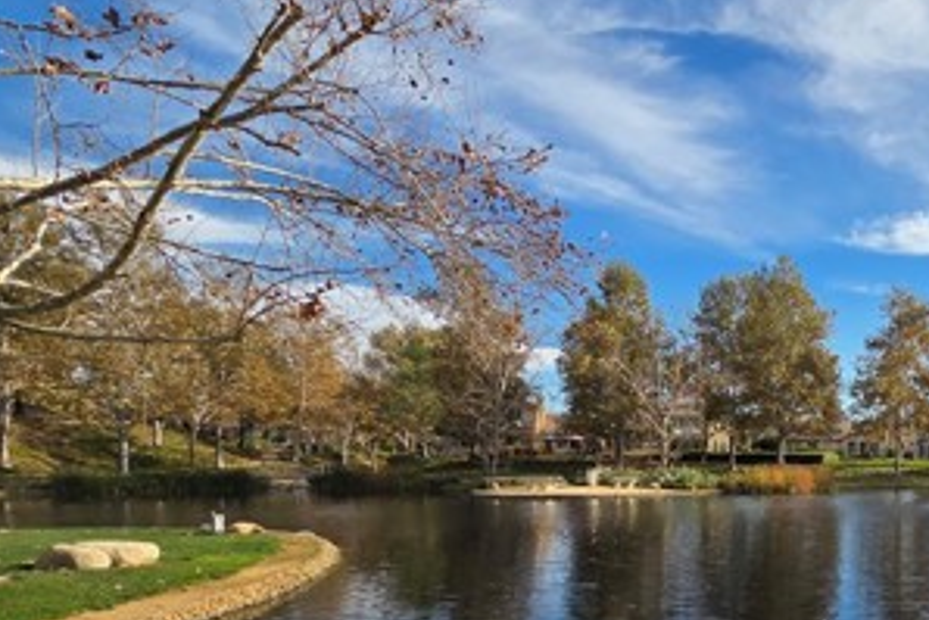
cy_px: 505
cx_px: 913
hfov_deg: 51.9
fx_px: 749
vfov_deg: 42.8
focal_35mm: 29
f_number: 2.2
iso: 50
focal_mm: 2.2
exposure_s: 1/2607
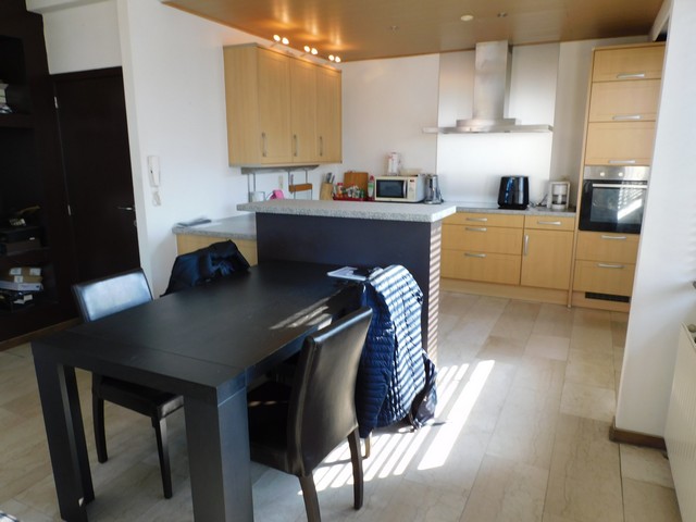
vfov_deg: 56.8
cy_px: 261
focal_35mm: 24
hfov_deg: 71.6
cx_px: 348
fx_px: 483
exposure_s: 1/40
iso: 125
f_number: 3.3
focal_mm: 4.3
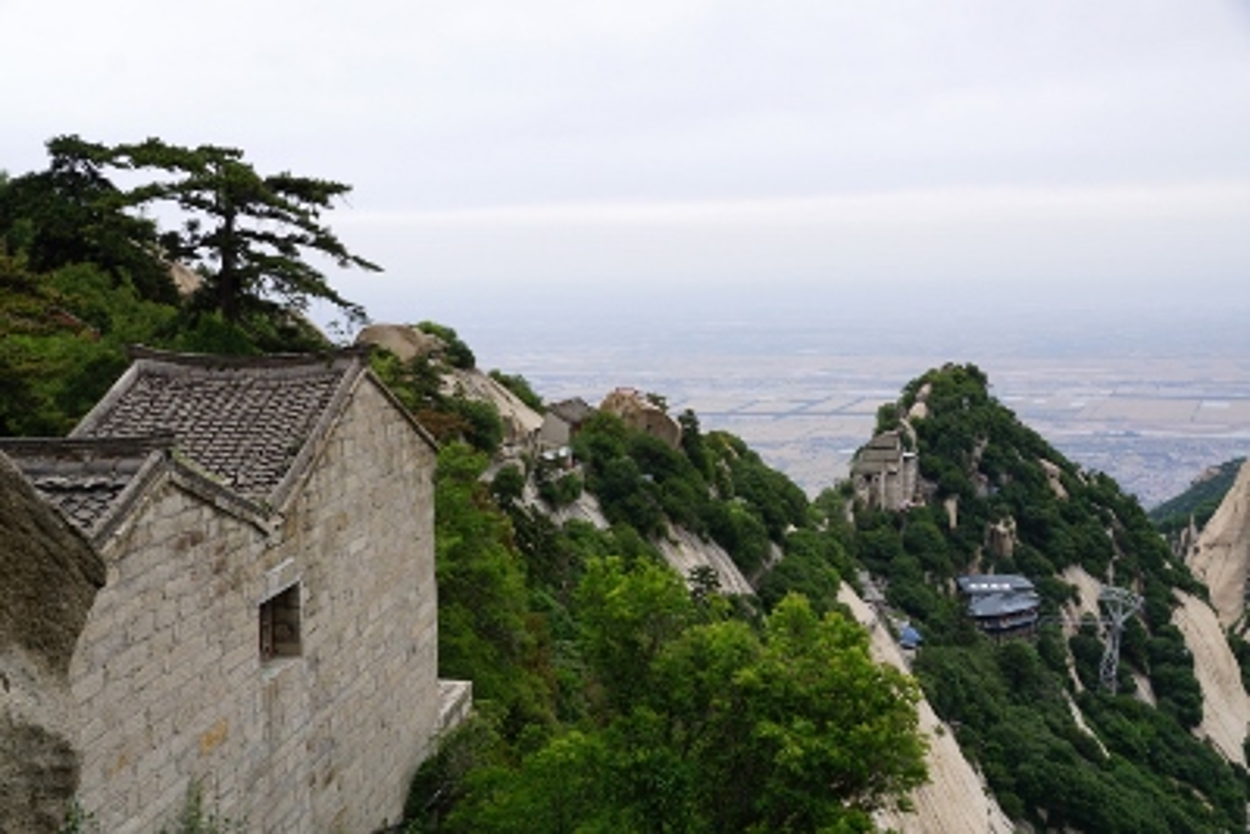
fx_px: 1459
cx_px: 625
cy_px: 417
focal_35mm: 42
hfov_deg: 46.4
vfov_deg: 31.9
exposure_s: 1/125
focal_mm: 28
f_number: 9
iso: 100
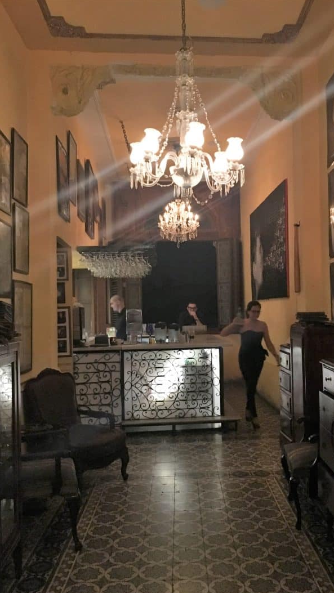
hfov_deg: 36.6
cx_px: 197
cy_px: 298
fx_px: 503
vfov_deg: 61.0
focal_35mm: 32
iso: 250
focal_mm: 4.15
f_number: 2.2
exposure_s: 1/15
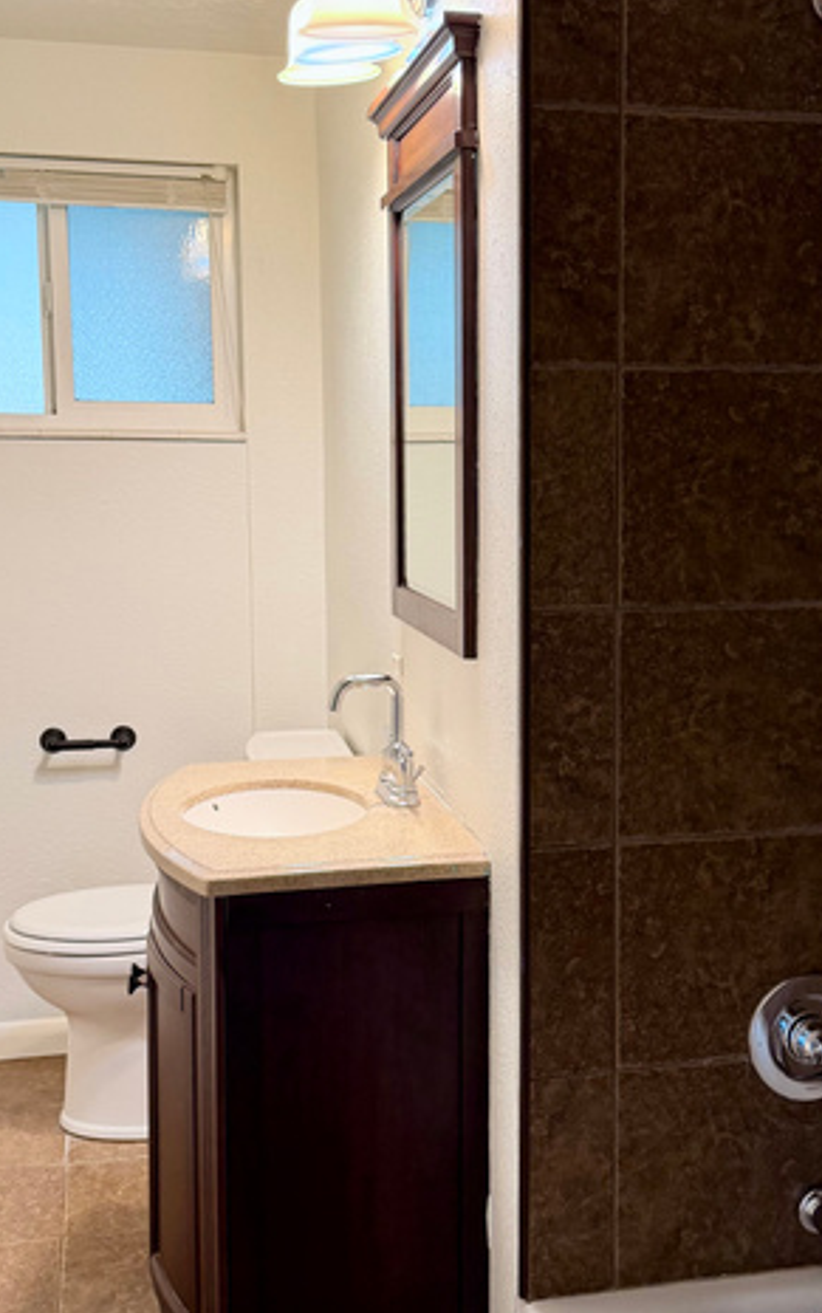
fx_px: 1504
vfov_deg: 47.2
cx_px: 525
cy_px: 649
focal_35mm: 42
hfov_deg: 30.4
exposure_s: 1/60
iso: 200
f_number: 1.78
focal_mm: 6.76
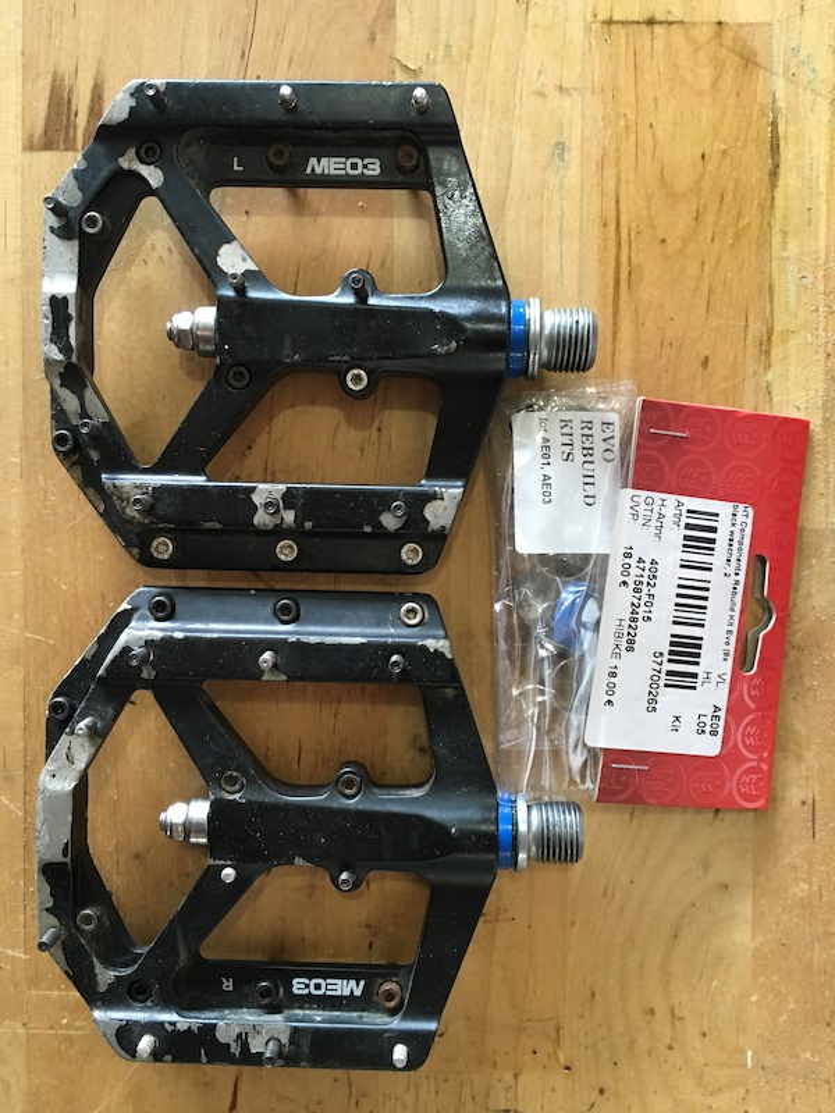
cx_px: 418
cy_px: 556
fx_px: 933
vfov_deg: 61.7
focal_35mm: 29
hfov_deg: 48.2
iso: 160
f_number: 2.2
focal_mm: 4.15
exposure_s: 1/30
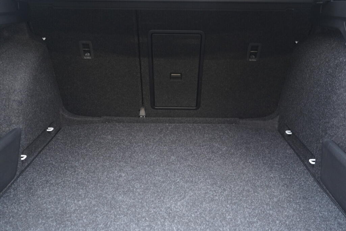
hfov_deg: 53.1
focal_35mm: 36
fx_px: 346
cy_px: 116
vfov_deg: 36.9
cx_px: 173
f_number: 2.8
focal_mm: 24
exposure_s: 1/40
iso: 1000
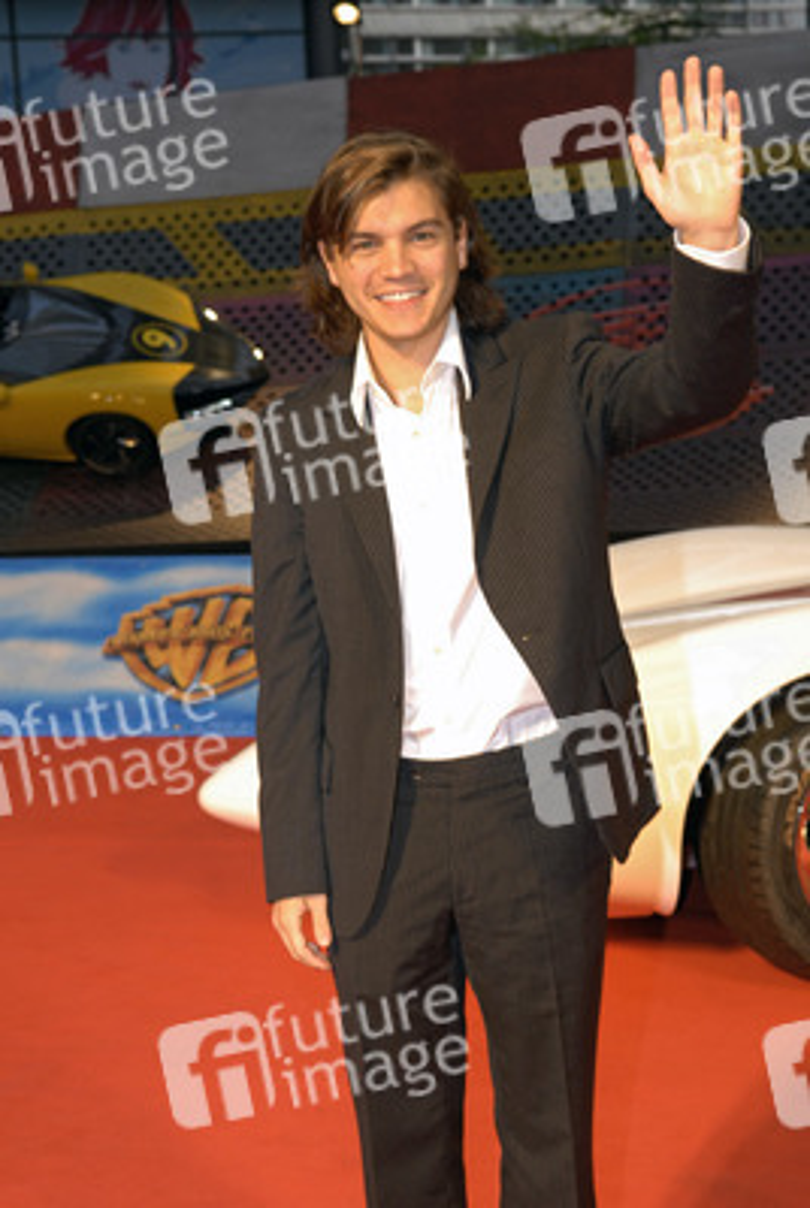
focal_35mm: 68
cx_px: 405
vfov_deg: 29.8
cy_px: 604
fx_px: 2270
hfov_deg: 20.2
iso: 800
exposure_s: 1/100
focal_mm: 45
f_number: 5.6
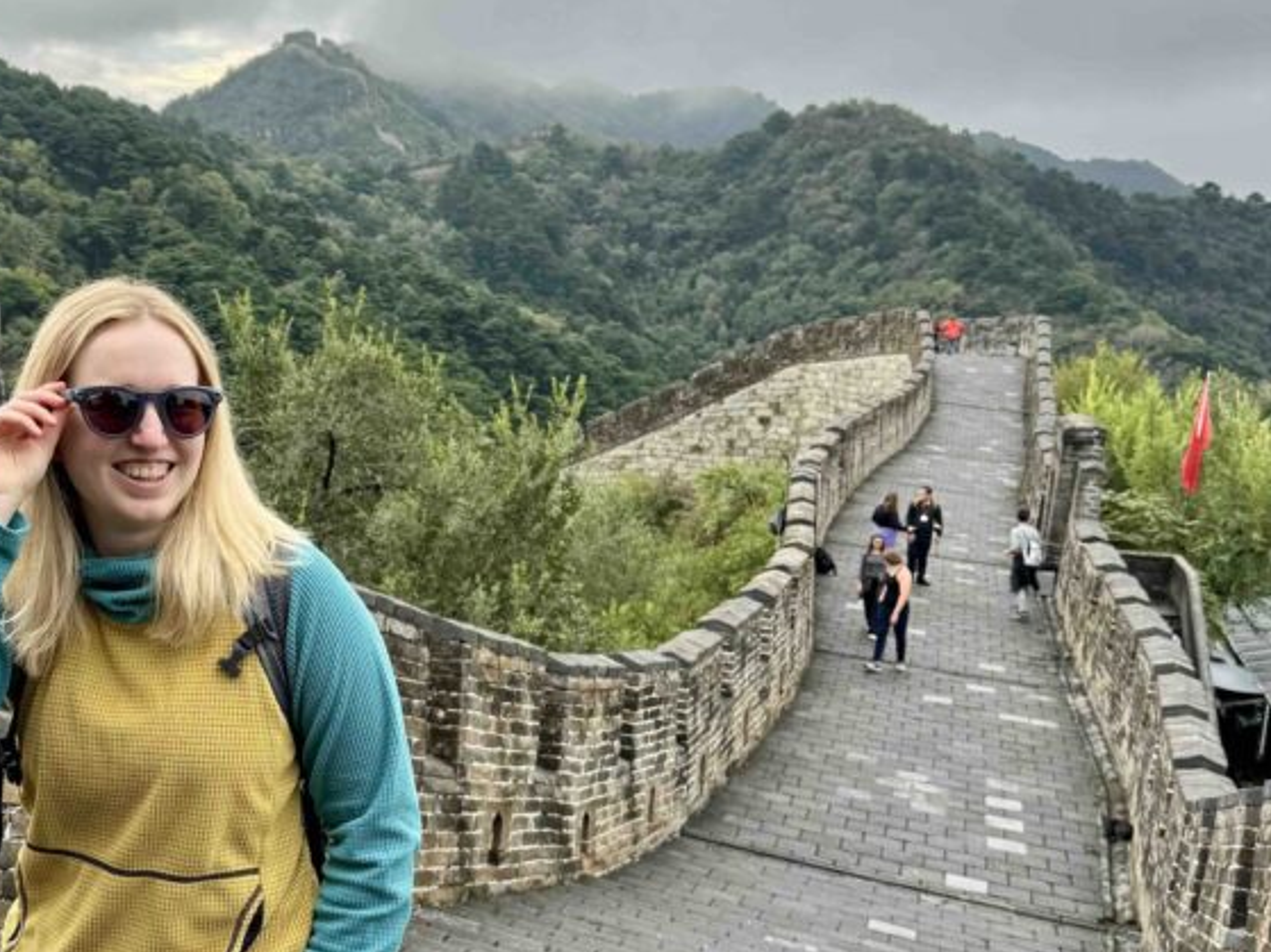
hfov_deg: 54.0
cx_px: 402
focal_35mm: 33
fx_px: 1211
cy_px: 559
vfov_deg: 42.8
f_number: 1.78
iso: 80
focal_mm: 6.76
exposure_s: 1/1869
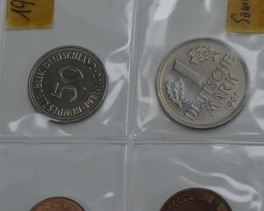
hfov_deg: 16.2
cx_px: 298
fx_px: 899
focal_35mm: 115
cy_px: 111
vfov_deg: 13.4
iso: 280
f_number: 8
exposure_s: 1/60
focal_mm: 34
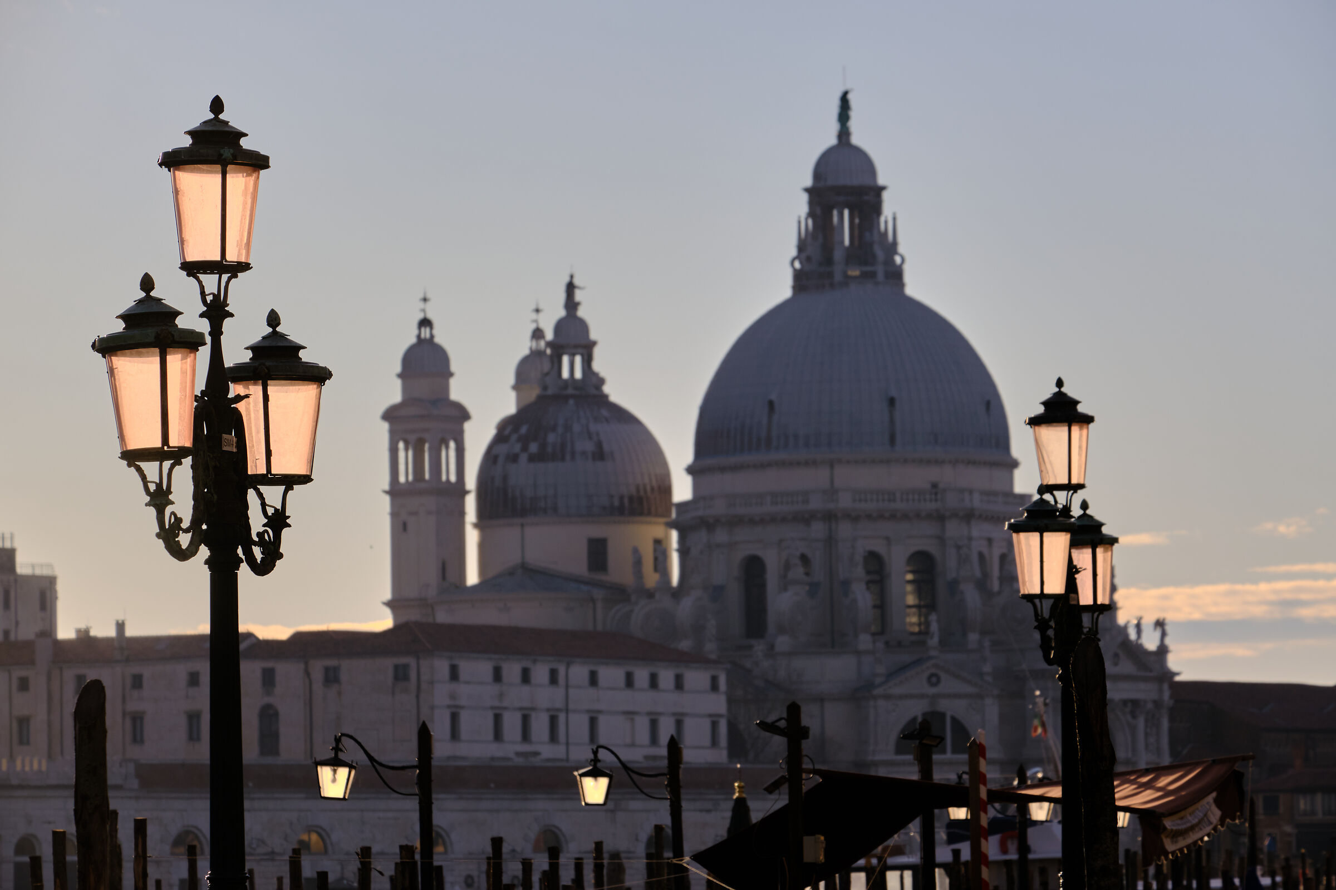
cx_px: 668
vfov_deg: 7.2
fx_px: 7125
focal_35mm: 192
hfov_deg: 10.7
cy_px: 445
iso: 400
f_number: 8
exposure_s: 1/950
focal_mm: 128
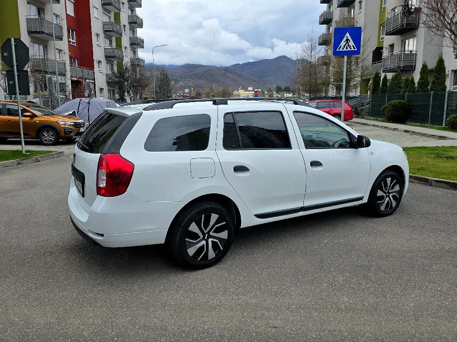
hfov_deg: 73.9
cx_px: 228
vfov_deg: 58.9
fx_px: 304
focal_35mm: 23
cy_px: 171
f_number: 1.7
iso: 40
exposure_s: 1/370
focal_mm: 6.3
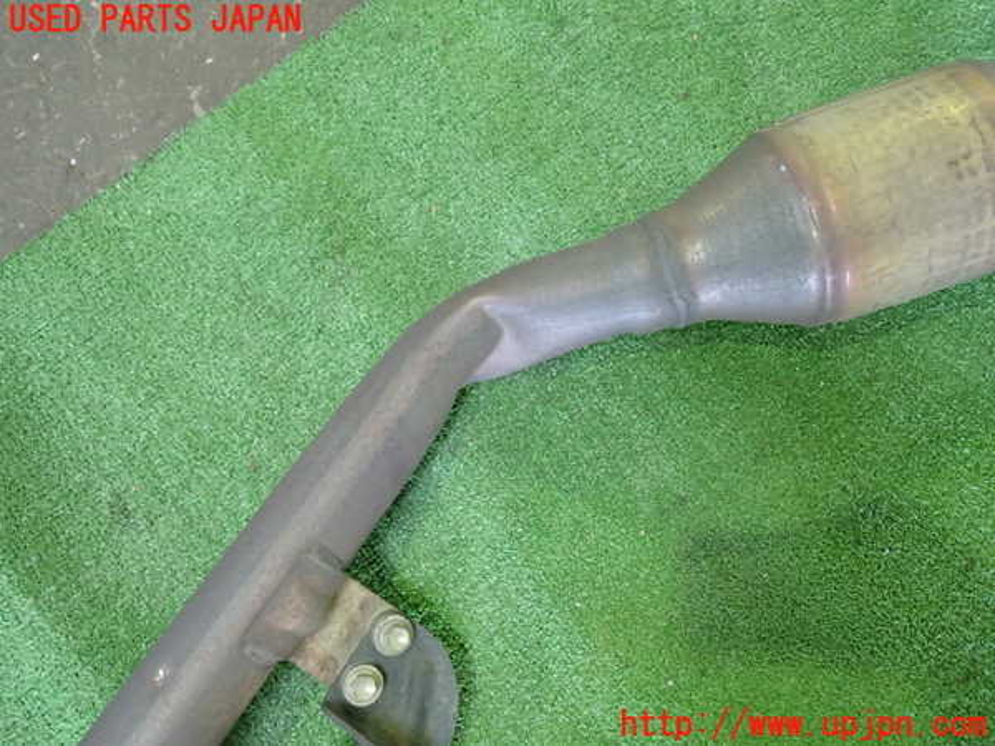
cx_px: 498
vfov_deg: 49.7
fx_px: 805
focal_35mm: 28
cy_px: 373
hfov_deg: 63.4
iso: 500
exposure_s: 1/30
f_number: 2.2
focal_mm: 5.05
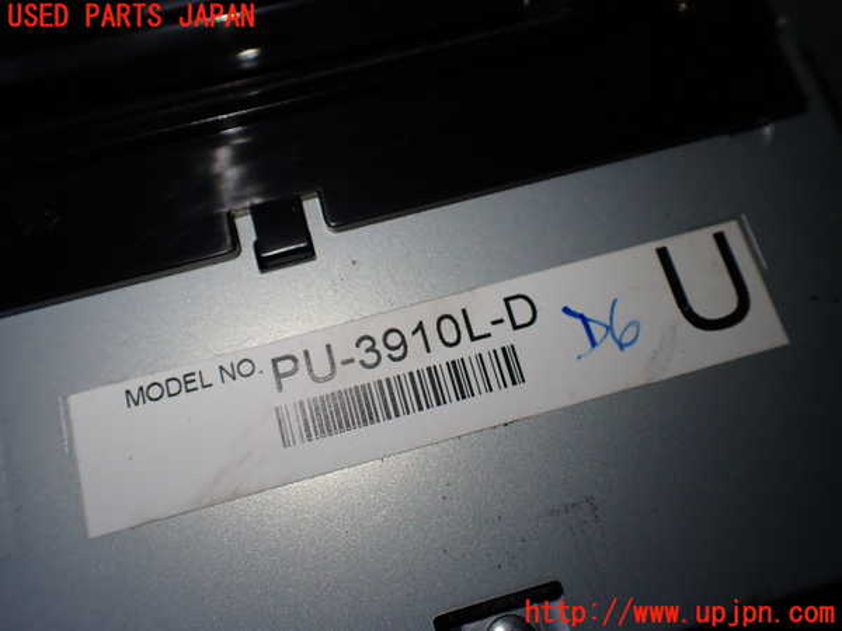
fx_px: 730
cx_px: 421
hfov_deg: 60.0
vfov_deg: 46.8
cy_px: 316
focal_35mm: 30
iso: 100
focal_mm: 5.4
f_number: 2.3
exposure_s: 1/200
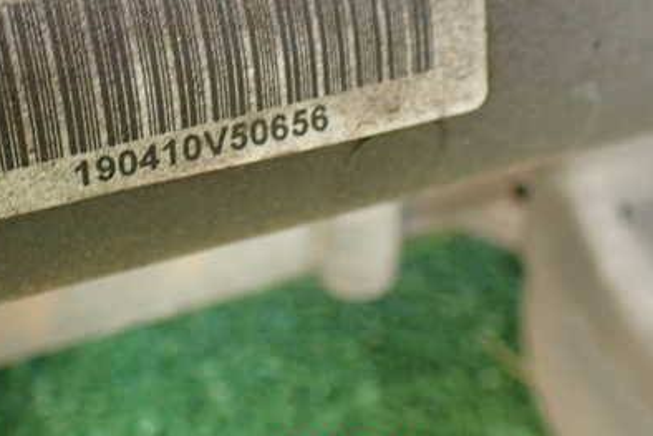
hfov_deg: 34.3
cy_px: 106
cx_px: 157
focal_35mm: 57
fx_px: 1034
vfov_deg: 23.5
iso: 320
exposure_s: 1/40
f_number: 2.5
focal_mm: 6.37
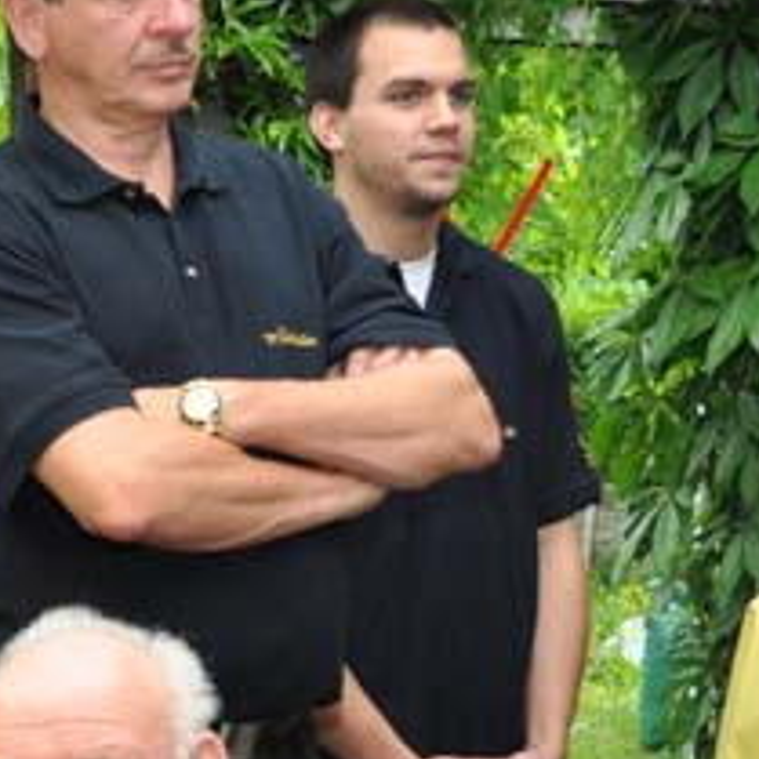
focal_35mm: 117
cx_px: -218
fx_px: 2902
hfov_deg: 14.3
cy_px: 663
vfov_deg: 14.8
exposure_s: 1/60
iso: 800
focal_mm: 24
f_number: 4
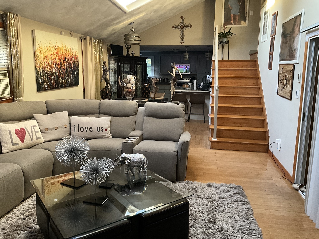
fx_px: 267
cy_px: 120
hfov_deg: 61.7
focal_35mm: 29
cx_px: 160
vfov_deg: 48.2
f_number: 1.8
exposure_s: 1/41
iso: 320
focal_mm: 3
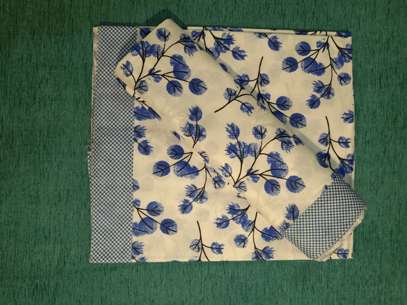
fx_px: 364
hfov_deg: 58.4
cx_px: 204
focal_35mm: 31
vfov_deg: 45.4
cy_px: 152
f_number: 2.2
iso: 196
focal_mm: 3.69
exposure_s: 1/50
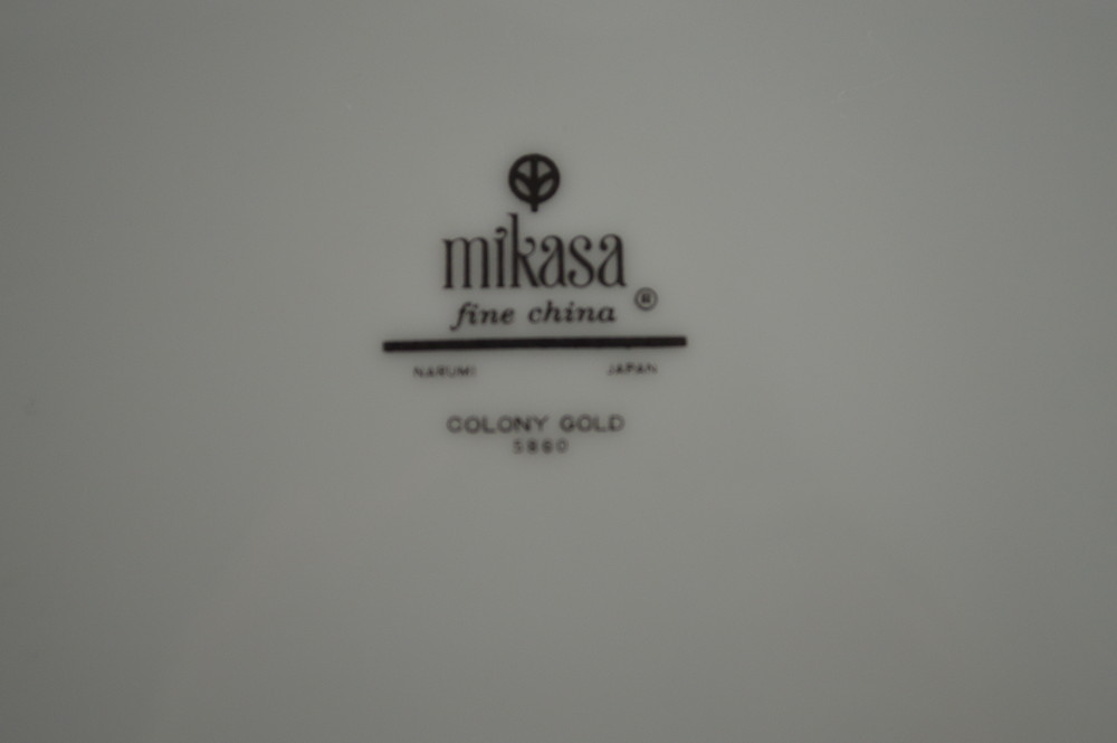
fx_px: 2139
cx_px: 558
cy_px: 372
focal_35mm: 69
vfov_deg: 19.7
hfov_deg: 29.3
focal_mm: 46
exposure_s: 1/80
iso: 400
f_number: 5.3
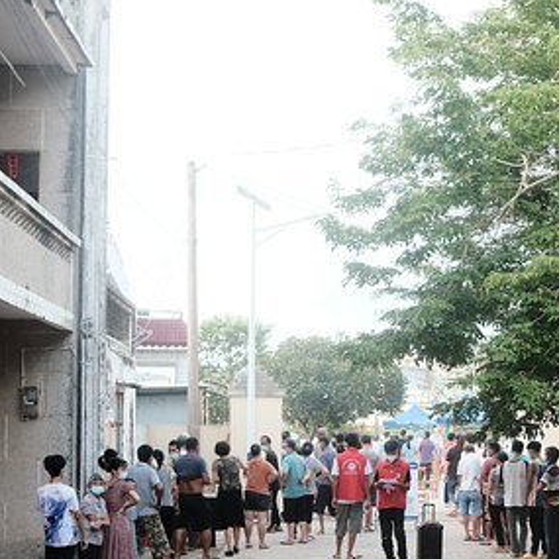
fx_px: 1334
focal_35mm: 73
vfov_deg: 23.4
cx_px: 432
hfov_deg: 23.4
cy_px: 440
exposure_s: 1/40
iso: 400
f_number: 2.8
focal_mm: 23
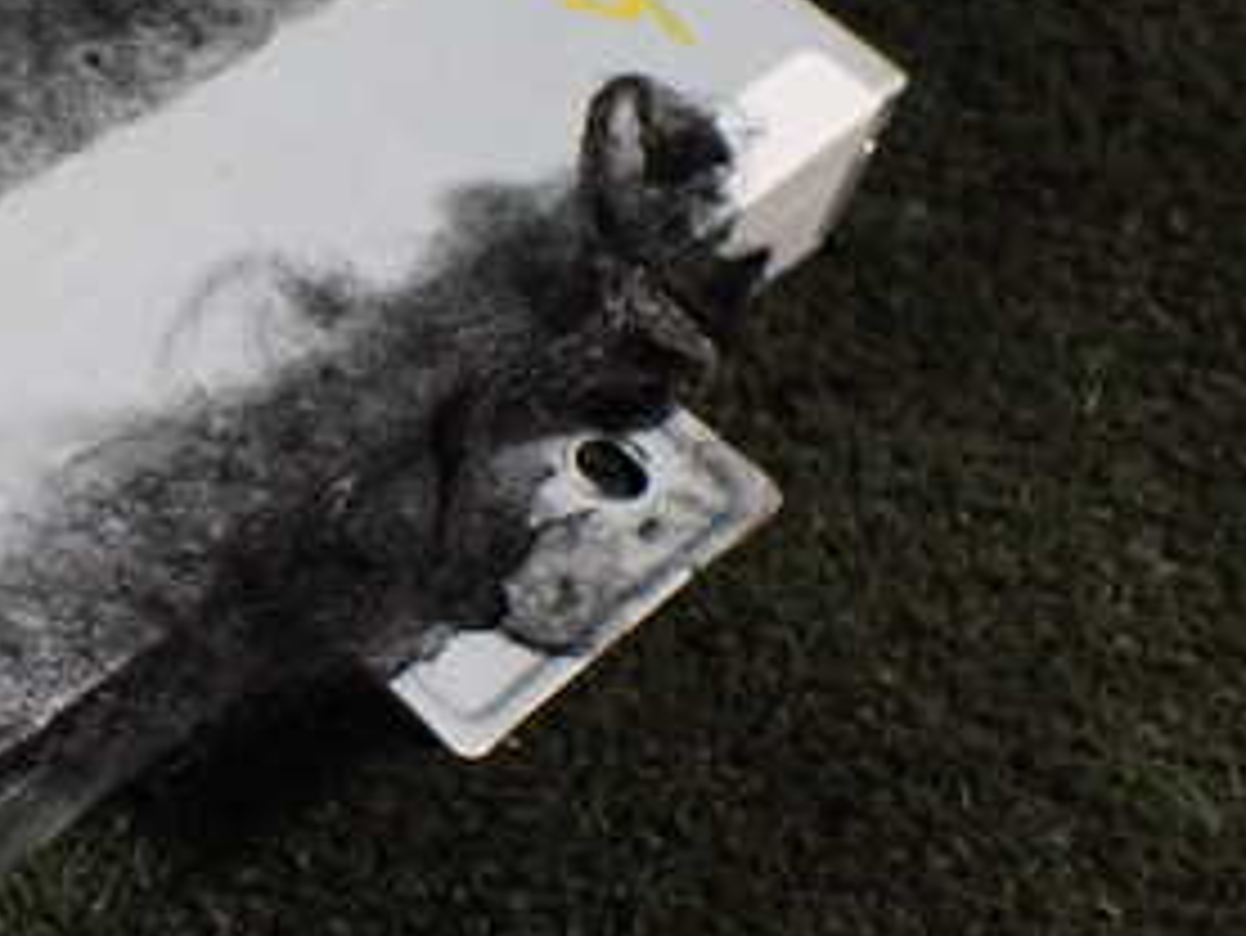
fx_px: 2341
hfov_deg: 27.9
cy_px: 374
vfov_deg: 22.6
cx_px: -27
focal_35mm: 65
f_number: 2.3
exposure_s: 1/125
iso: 500
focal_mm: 5.4
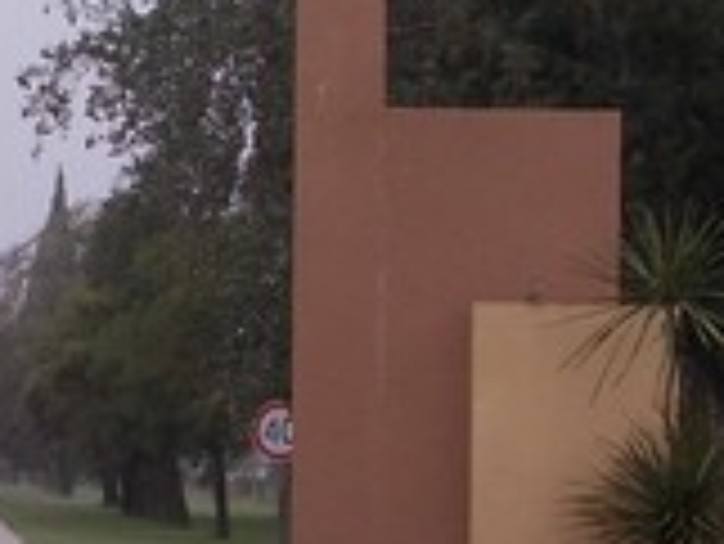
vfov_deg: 5.2
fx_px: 5965
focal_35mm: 285
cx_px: -567
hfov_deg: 6.8
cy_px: 225
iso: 80
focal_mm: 8.5
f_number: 4
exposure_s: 1/250
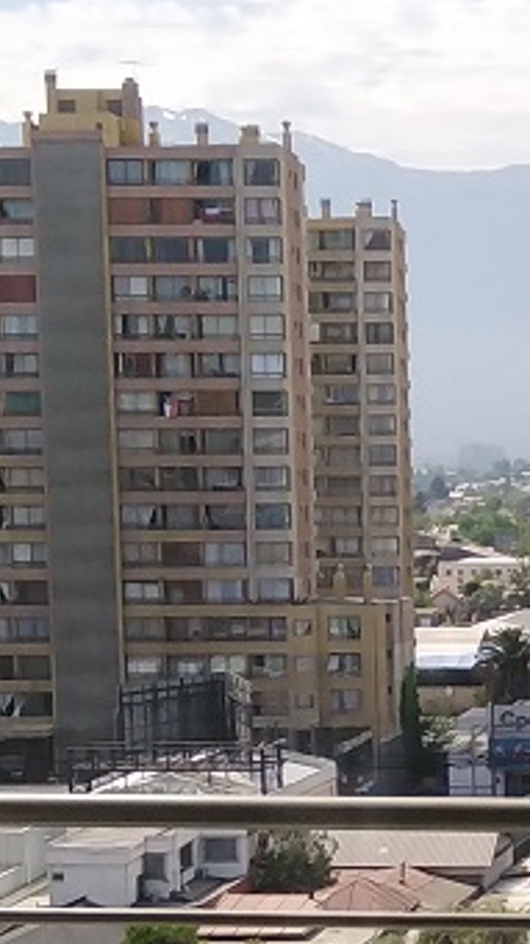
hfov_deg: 11.3
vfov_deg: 20.4
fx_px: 2601
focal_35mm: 104
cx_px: 730
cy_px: 725
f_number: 1.8
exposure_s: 1/1634
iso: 100
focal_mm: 3.59
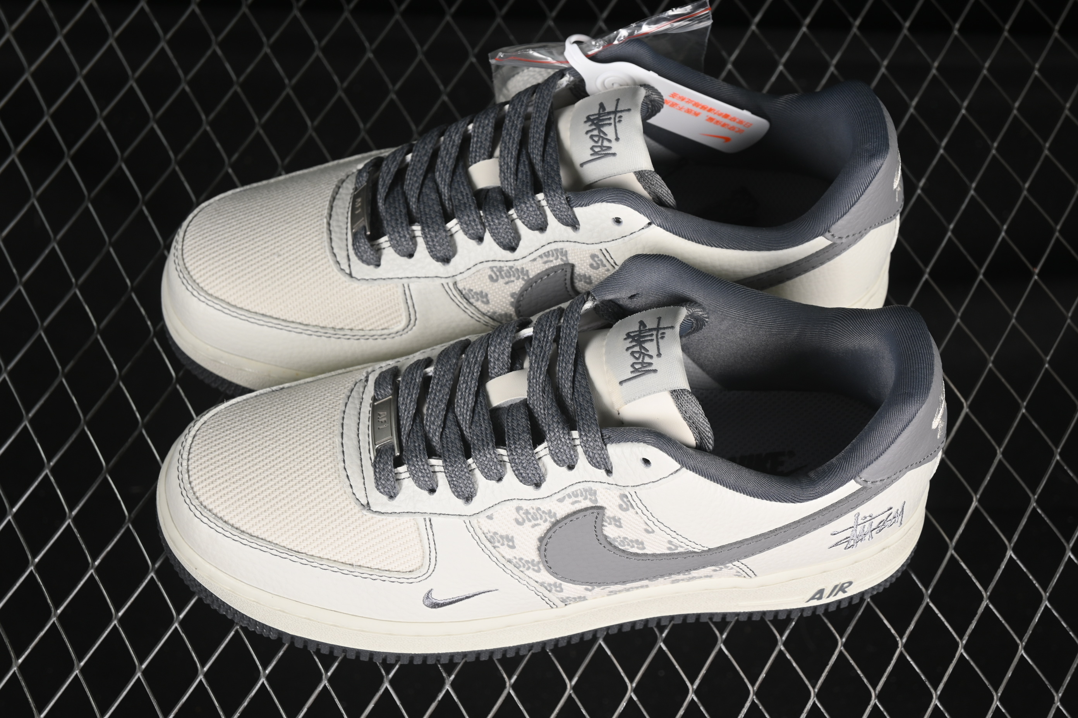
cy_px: 359
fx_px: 2246
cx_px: 539
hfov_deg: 27.0
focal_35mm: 75
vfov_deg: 18.2
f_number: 7.1
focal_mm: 50
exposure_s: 1/80
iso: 160
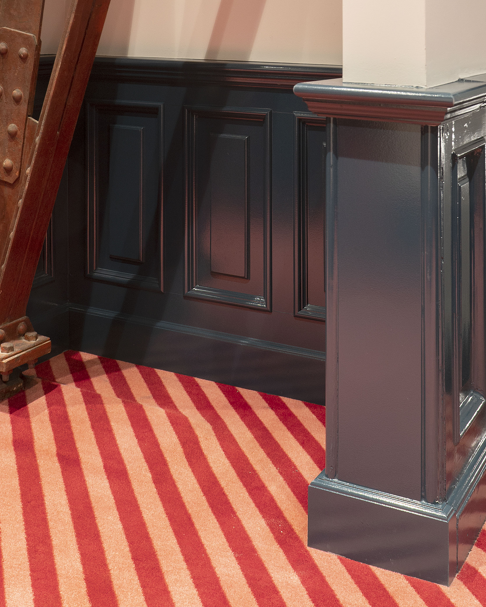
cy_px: -4
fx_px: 881
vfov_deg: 34.5
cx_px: 270
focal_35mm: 49
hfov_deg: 30.8
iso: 320
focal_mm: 24
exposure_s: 1/1.67
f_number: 8
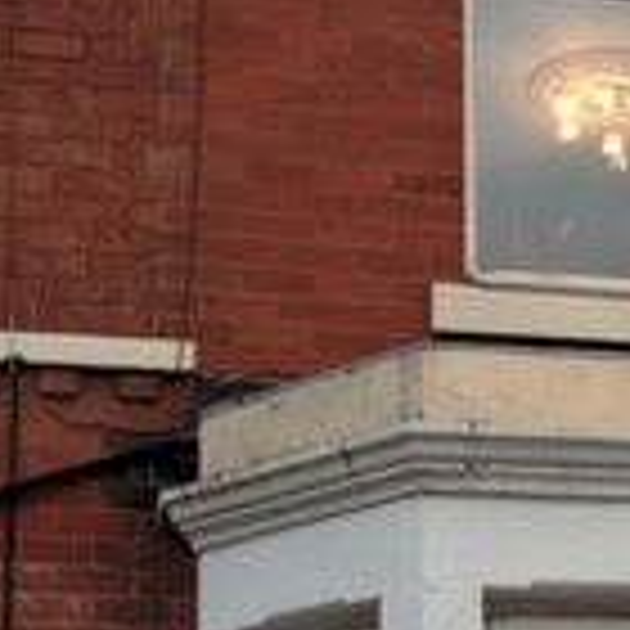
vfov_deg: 14.6
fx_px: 2389
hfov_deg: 14.7
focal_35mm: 116
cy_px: 704
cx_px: 662
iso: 64
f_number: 2.4
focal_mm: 4.28
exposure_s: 1/60
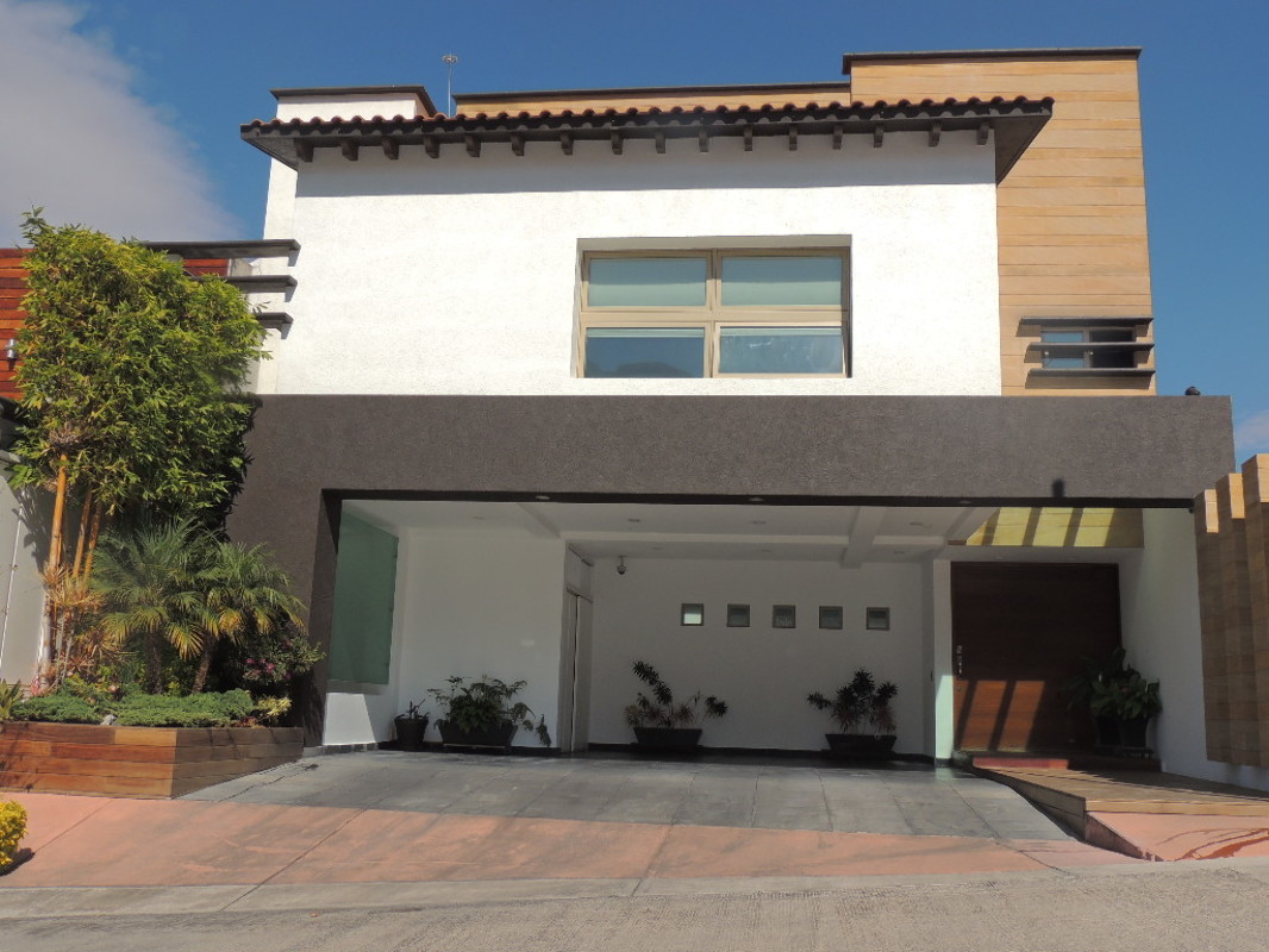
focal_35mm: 33
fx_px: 1210
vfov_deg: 43.0
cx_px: 634
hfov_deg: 55.3
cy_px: 476
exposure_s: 1/1600
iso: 100
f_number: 3.6
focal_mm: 5.8
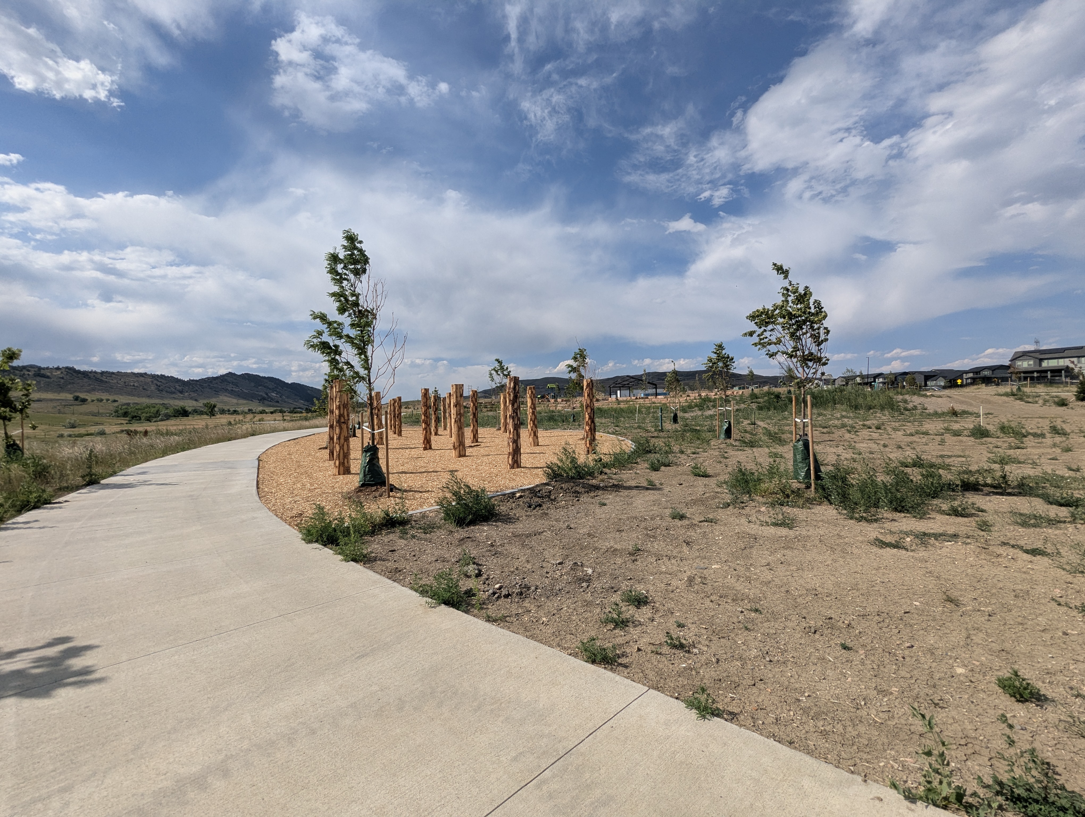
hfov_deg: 94.4
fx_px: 502
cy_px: 408
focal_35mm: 16
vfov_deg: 78.2
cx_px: 542
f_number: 2.2
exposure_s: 1/2114
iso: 48
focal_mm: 2.35
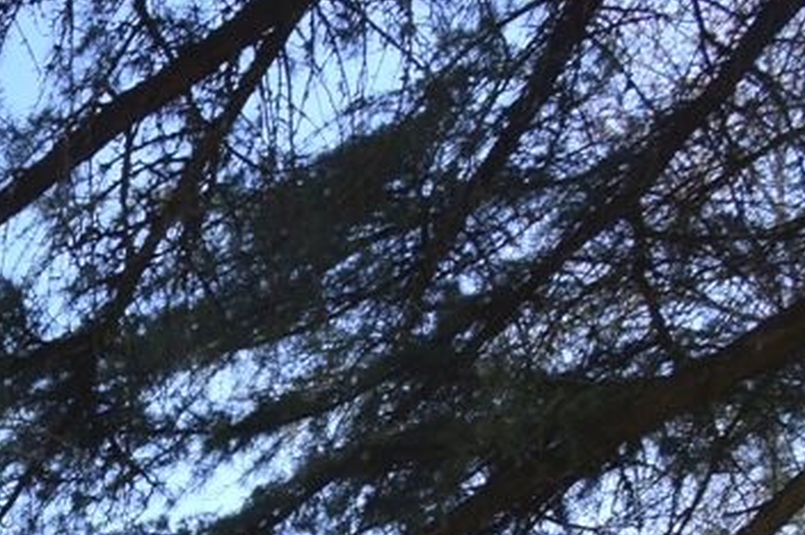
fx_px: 1430
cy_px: 1054
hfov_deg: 23.9
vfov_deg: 16.4
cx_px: -446
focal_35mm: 64
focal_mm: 10
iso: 200
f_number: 8
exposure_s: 1/250
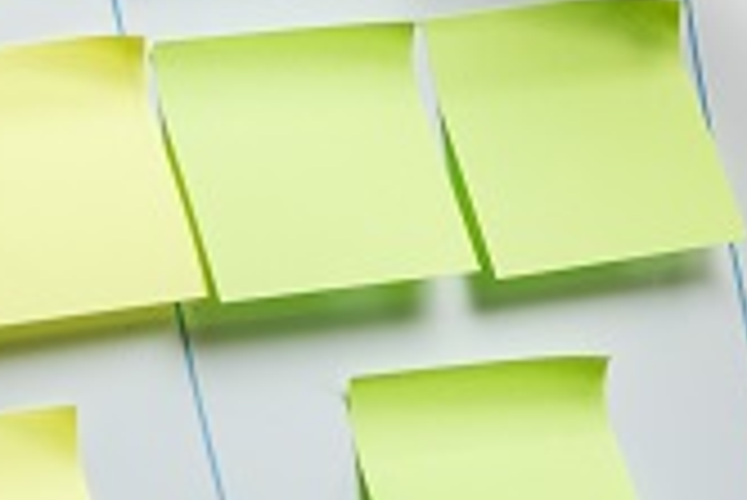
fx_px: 9117
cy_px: -399
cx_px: 918
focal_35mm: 439
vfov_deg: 3.1
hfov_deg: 4.7
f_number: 9
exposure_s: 1/160
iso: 125
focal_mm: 105
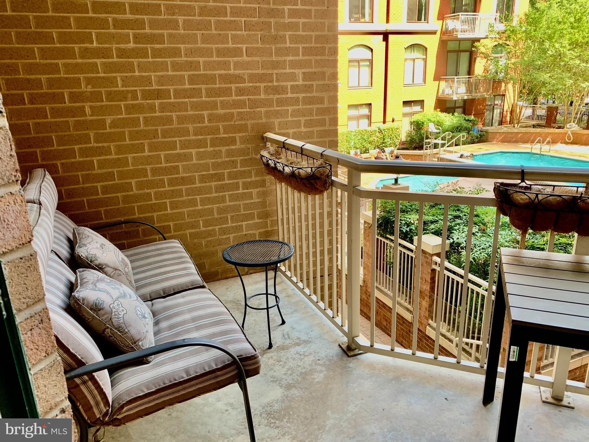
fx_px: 442
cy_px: 221
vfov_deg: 53.1
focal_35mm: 26
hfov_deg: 67.3
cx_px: 294
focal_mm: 4.25
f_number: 1.8
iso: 80
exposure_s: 1/121
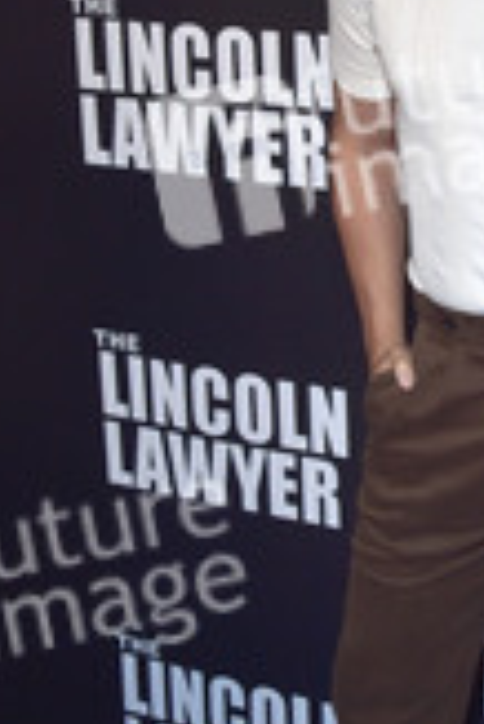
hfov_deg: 17.5
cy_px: 364
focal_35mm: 76
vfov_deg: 26.6
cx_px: 504
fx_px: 1529
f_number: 6.3
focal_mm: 31
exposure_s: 1/200
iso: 800
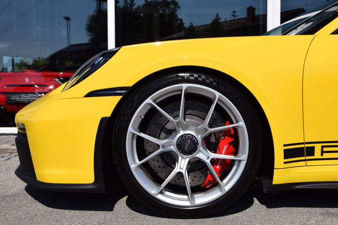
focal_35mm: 43
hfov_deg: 45.8
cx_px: 188
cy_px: 113
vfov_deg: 31.5
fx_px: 400
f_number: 9
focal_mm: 25
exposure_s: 1/1000
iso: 200
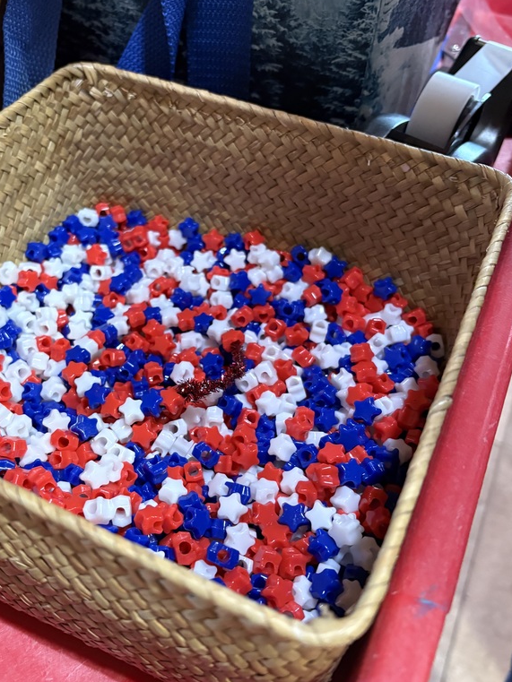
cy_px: 361
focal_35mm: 35
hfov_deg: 40.4
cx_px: 184
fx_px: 690
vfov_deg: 52.6
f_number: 1.6
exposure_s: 1/60
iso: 500
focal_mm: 5.96
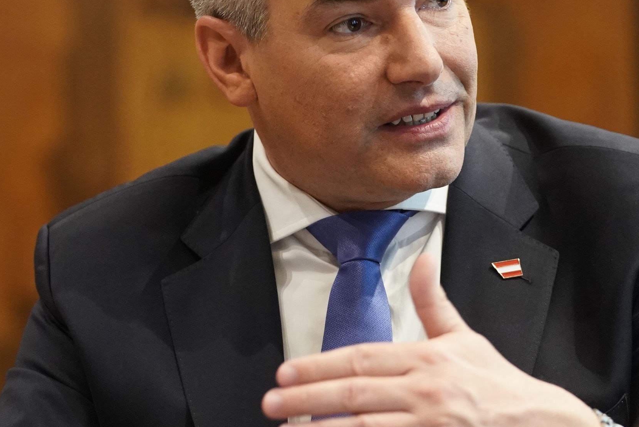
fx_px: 5414
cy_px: 185
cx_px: 228
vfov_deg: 4.5
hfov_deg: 6.8
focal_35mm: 305
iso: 3200
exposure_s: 1/320
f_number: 2.8
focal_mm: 126
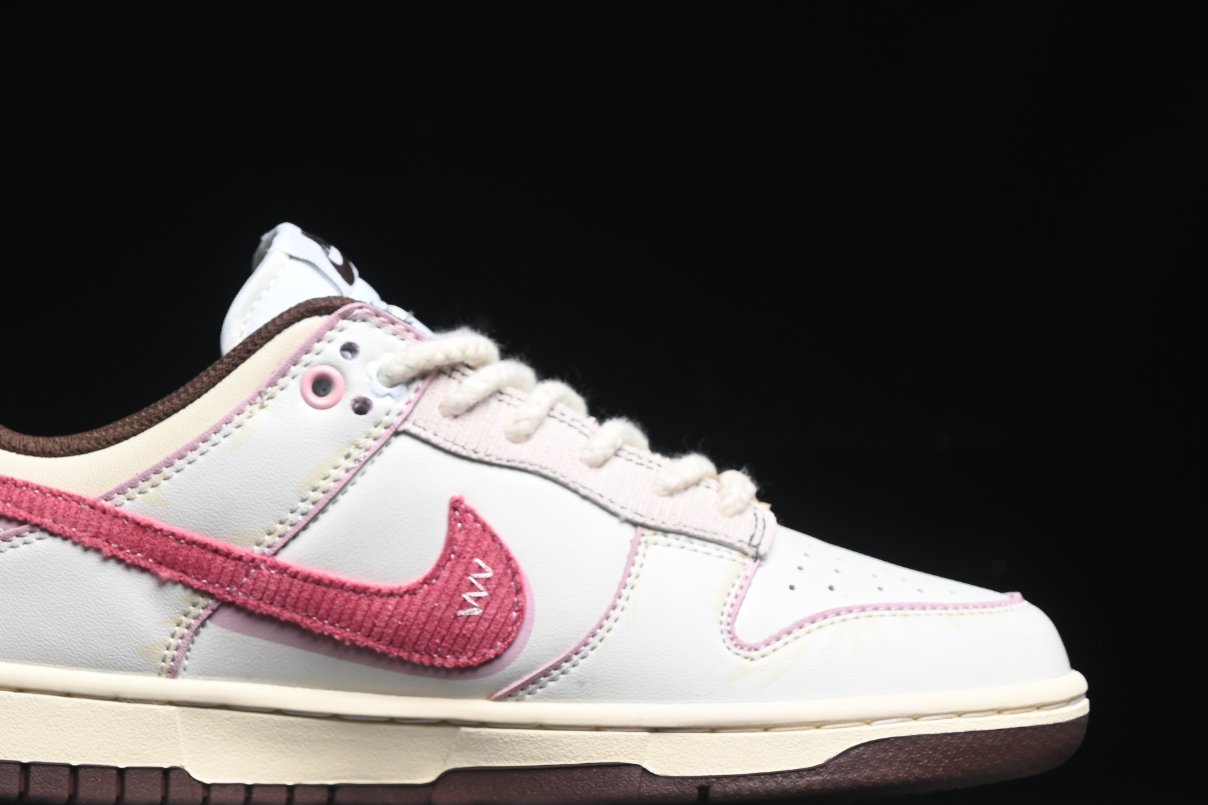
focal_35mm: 115
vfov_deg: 11.9
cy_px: 422
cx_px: 445
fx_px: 3858
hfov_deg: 17.8
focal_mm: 50
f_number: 6.3
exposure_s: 1/60
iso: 160
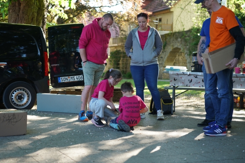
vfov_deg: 21.2
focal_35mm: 64
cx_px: 109
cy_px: 80
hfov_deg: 31.4
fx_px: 435
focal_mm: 55
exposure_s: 1/400
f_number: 2.8
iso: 400
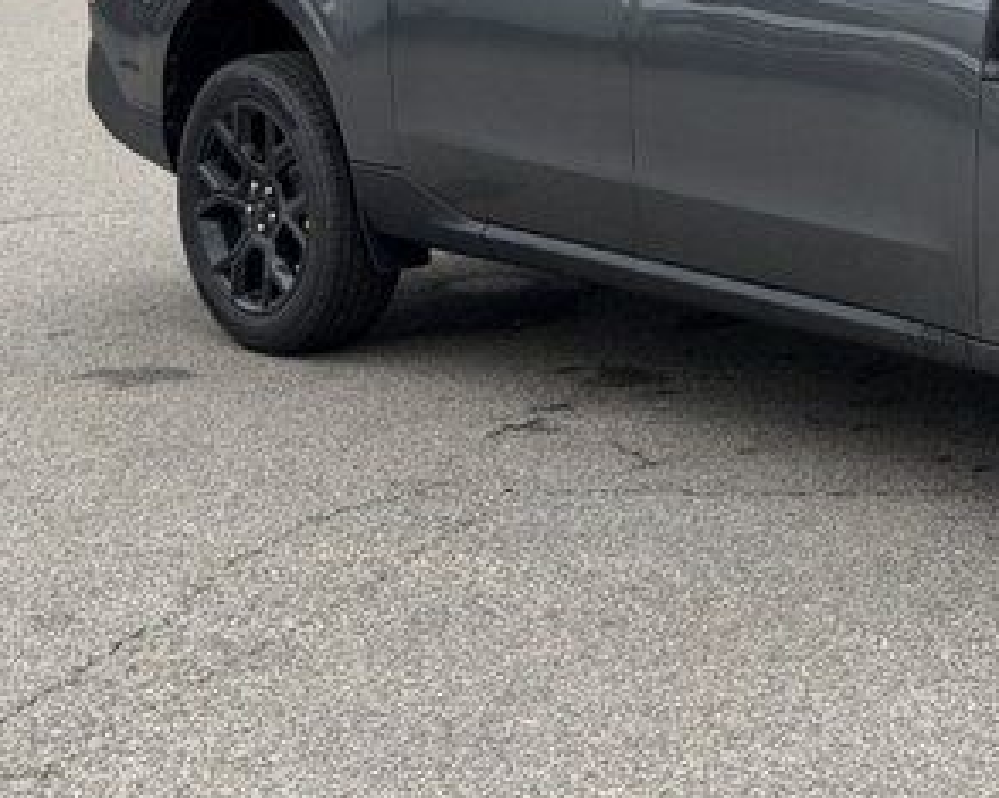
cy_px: 75
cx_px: 1064
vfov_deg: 14.9
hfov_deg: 18.2
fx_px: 3015
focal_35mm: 102
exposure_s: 1/1353
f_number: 1.78
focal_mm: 6.76
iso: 80
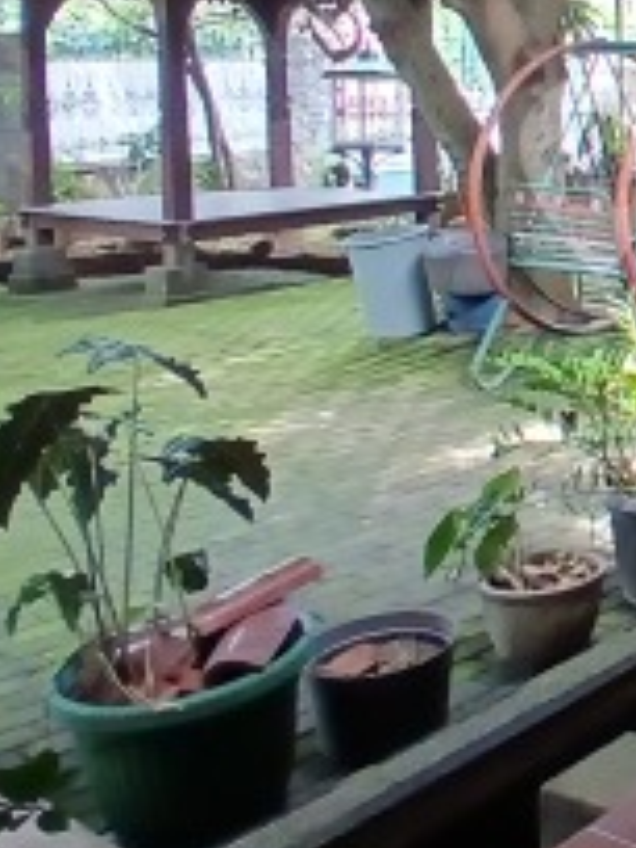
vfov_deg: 36.3
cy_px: 179
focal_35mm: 51
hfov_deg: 22.0
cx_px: 1029
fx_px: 1249
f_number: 2.2
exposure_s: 1/50
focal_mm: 1.4
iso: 125
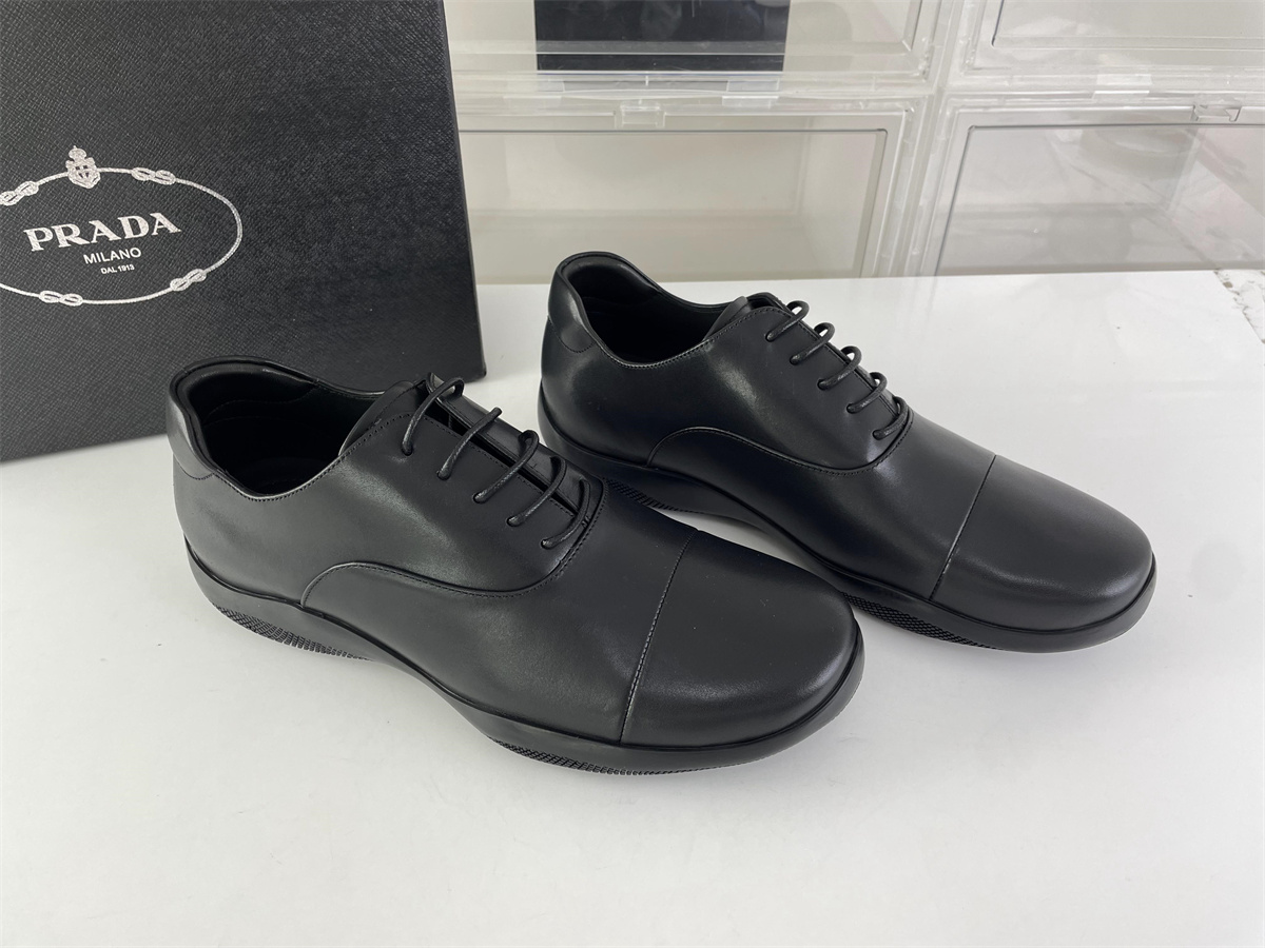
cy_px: 474
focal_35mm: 26
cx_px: 632
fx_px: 950
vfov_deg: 53.1
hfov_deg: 67.3
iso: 40
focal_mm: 4.2
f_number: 1.6
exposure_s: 1/100
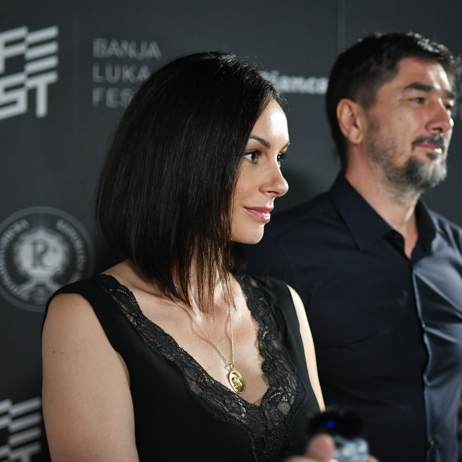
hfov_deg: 25.5
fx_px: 1012
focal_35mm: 67
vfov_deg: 25.7
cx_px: 325
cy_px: 231
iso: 1000
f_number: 1.8
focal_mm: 35
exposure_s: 1/500
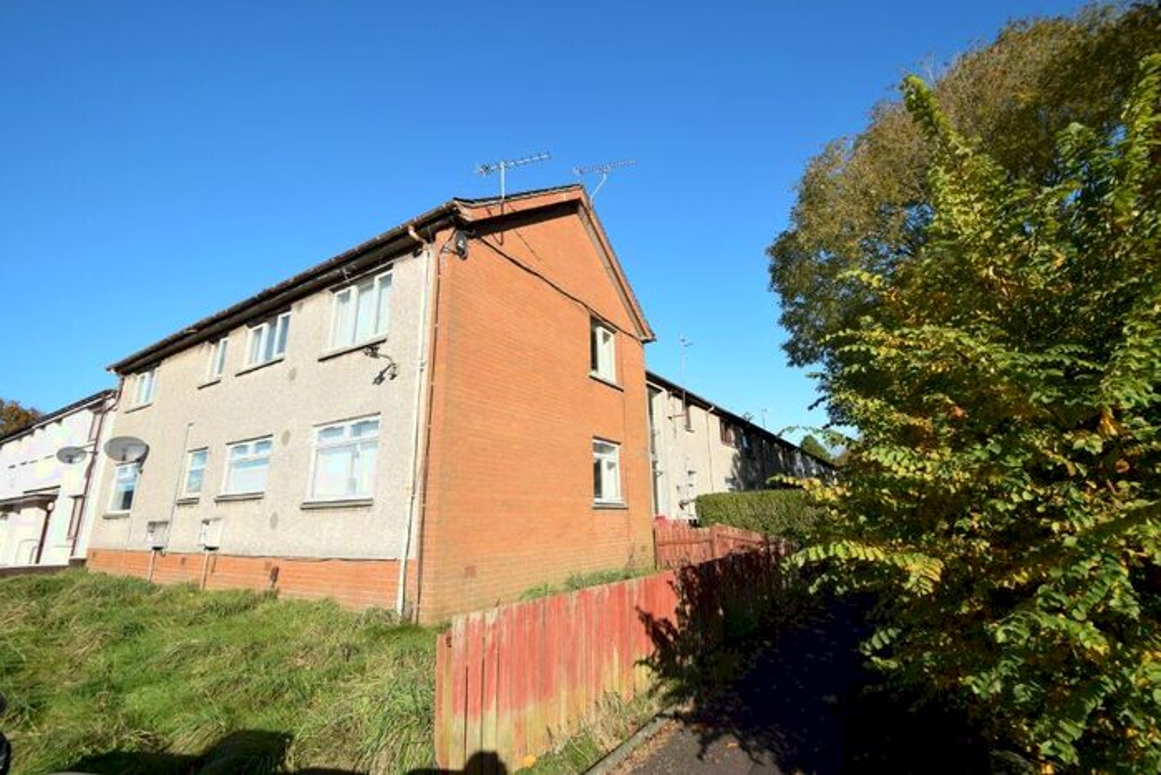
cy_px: 388
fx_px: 484
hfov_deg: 100.4
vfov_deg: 77.4
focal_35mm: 15
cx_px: 580
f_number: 9
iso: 200
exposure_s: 1/320
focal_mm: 10
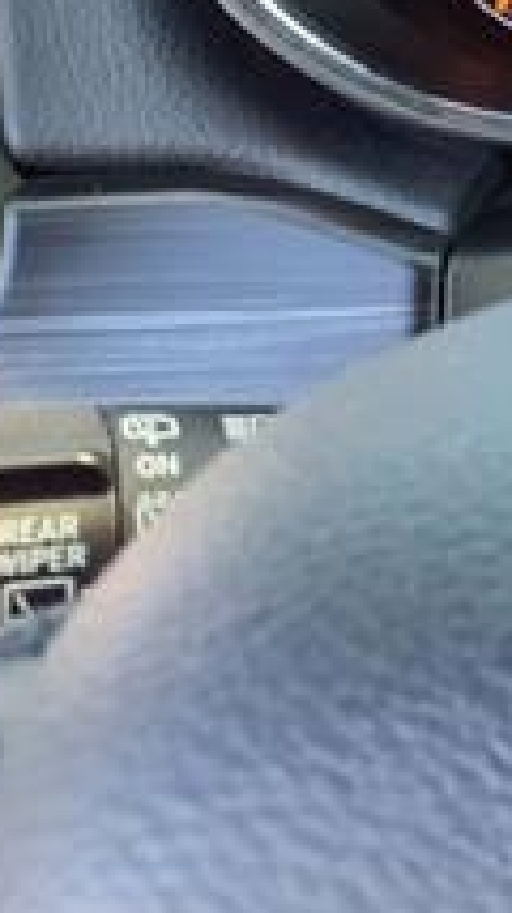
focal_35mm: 88
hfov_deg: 11.6
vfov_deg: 22.8
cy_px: -94
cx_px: 1165
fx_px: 2129
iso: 50
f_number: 1.9
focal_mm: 3.58
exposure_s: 1/60.2
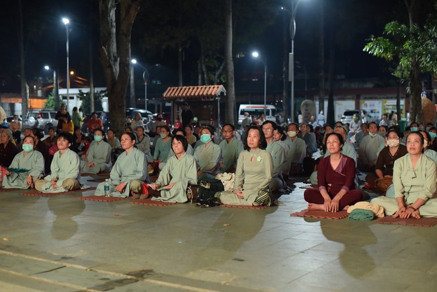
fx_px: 607
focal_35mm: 50
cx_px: 218
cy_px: 146
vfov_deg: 27.0
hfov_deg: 39.6
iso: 1250
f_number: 2.8
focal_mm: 50
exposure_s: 1/100
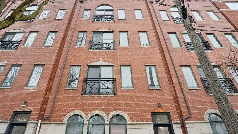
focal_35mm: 18
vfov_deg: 61.0
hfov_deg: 92.6
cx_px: 113
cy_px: 71
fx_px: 114
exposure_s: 1/80
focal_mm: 16
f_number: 8
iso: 320
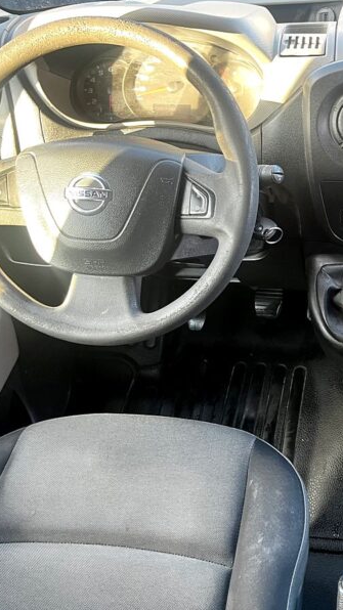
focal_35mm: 38
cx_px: 321
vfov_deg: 52.8
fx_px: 615
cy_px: 304
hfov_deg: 29.6
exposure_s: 1/60
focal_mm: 5.1
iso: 125
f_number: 1.6
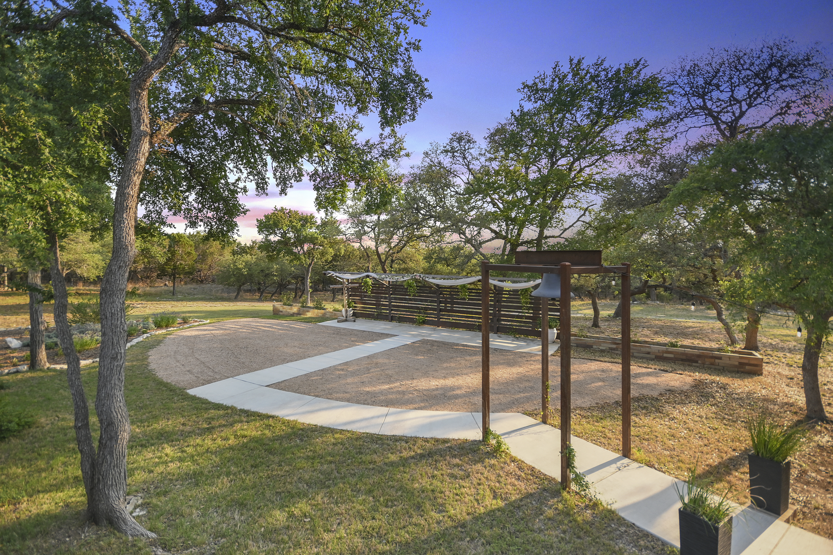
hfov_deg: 100.4
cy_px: 278
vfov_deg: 77.3
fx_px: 347
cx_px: 416
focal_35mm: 15
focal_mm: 10
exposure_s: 1/320
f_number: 4.5
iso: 400
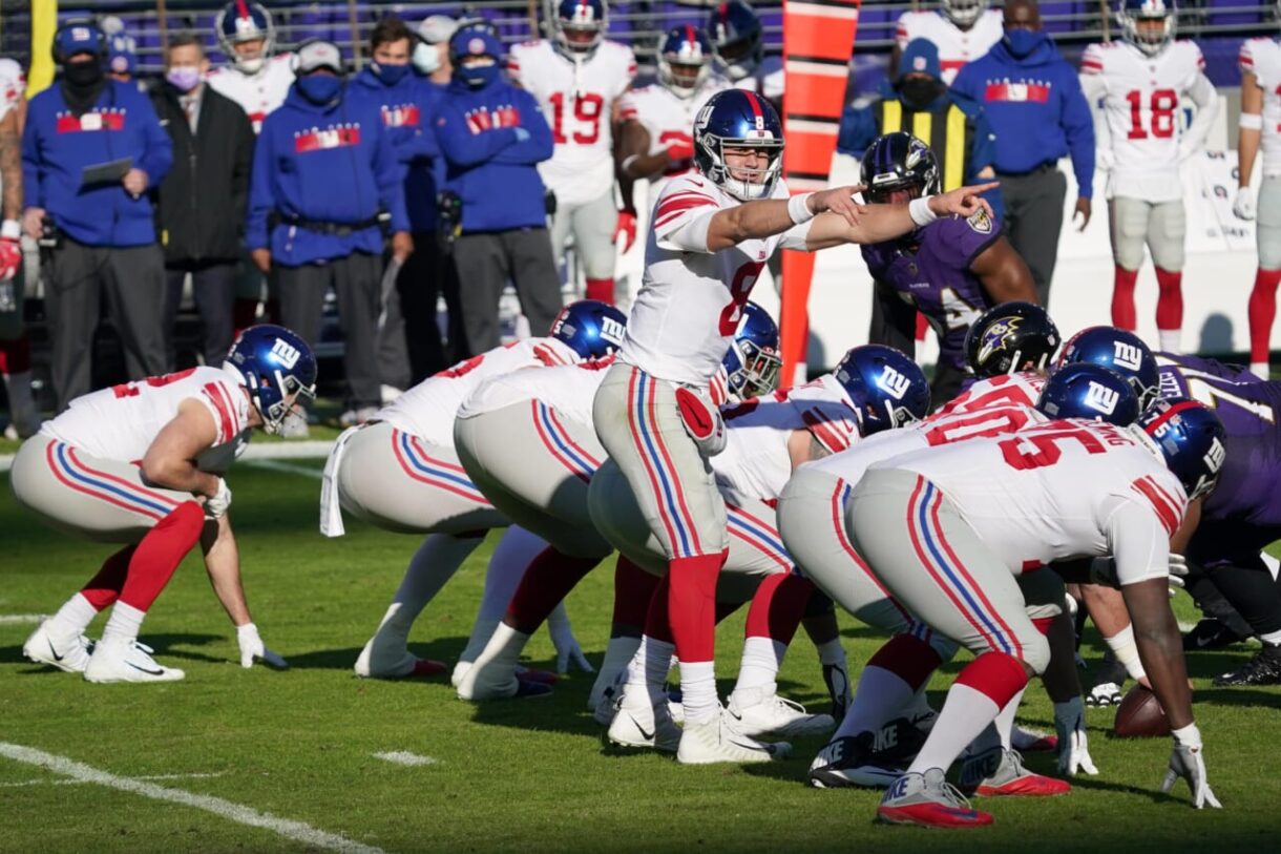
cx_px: 640
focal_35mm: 436
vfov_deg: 3.2
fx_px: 15511
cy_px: 427
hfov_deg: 4.7
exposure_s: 1/2500
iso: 320
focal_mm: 291
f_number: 5.6
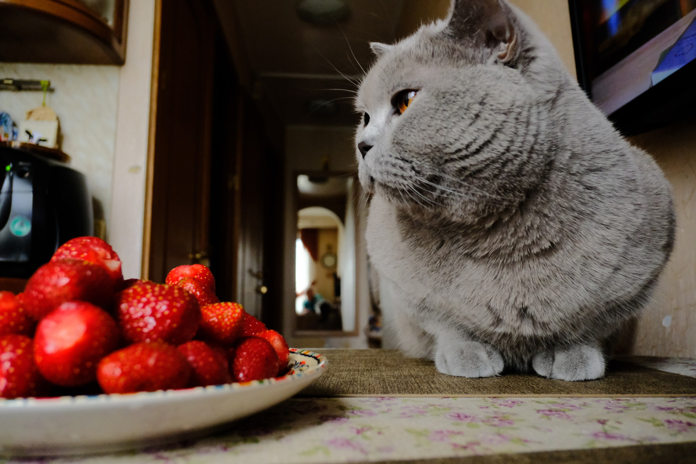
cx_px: 348
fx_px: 522
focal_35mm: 27
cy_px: 232
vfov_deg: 47.9
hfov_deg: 67.4
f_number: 5
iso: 6400
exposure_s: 1/100
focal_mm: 18
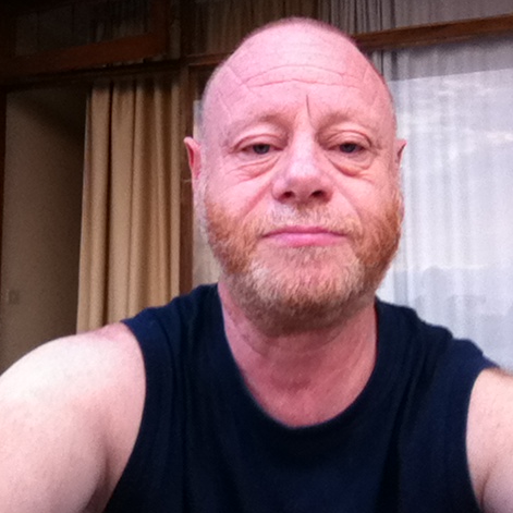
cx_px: 218
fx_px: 704
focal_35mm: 42
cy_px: 255
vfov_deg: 40.0
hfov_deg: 39.9
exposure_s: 1/40
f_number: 2.4
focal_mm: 3.85
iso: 160
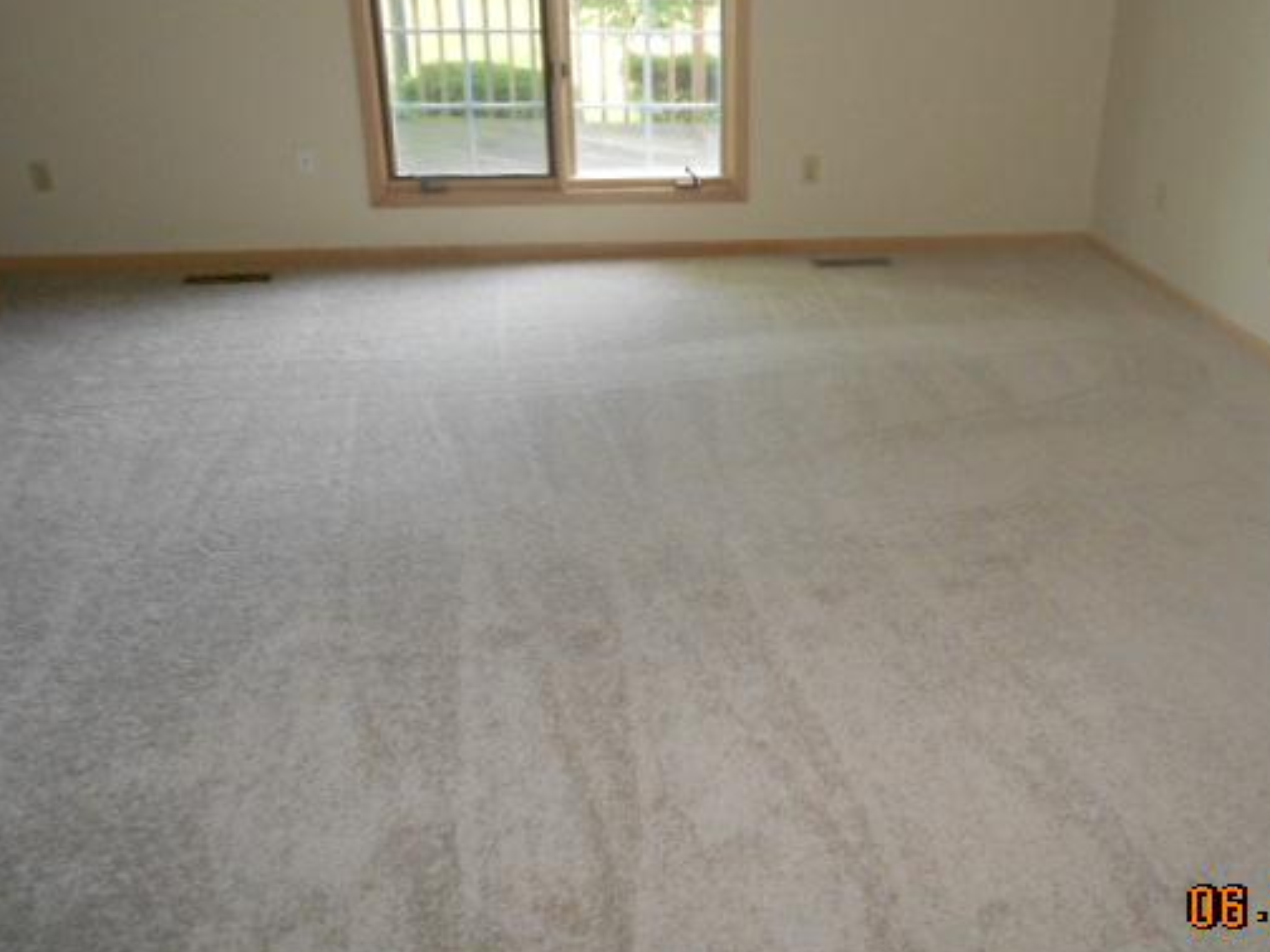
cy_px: 421
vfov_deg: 42.9
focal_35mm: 33
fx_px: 1211
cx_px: 784
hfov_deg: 54.8
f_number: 3.2
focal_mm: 4.6
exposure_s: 1/25
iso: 320
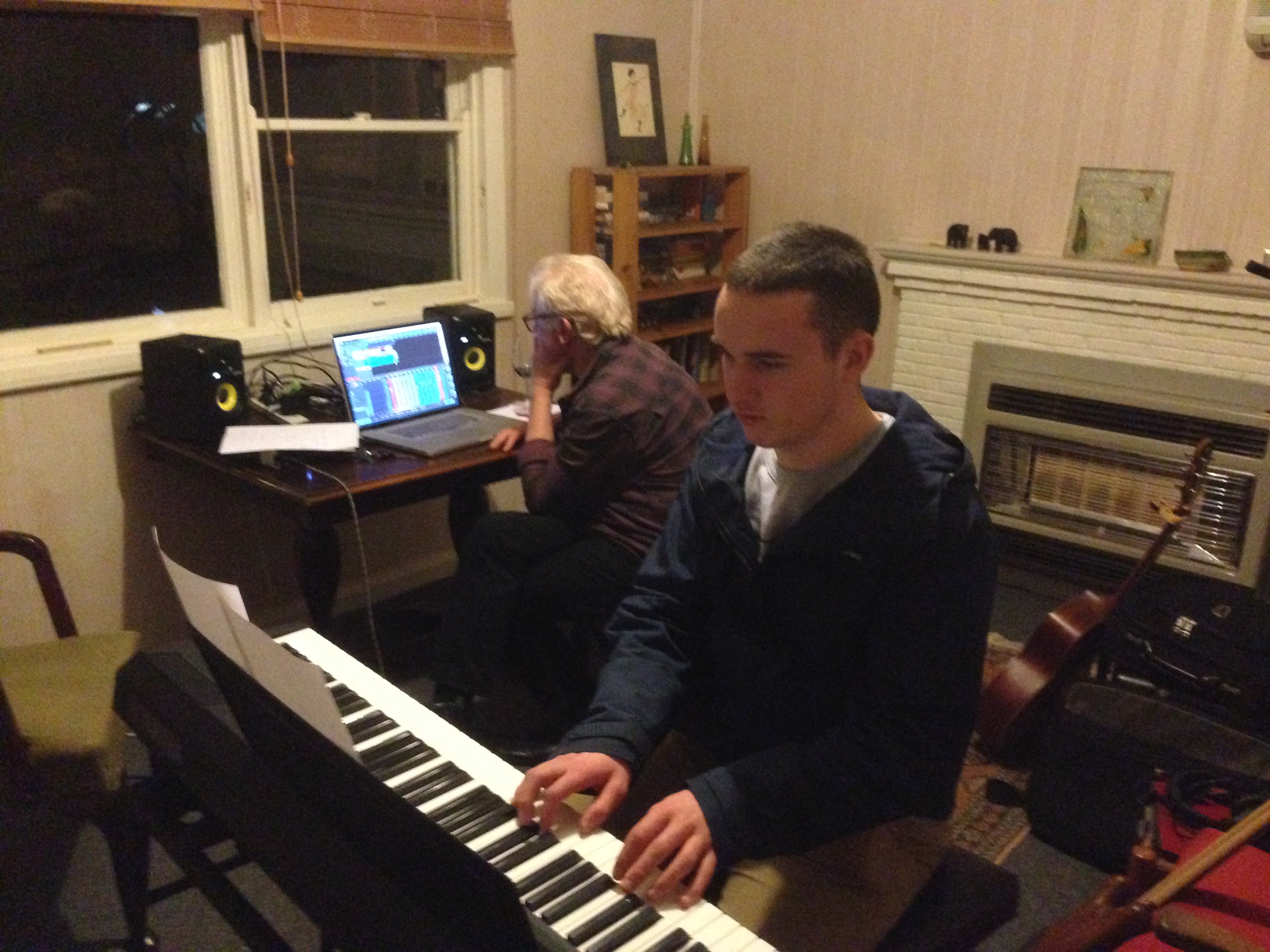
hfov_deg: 55.4
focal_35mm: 33
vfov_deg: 42.9
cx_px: 635
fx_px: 1211
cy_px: 476
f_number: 2.4
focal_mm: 4.12
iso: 800
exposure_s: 1/15
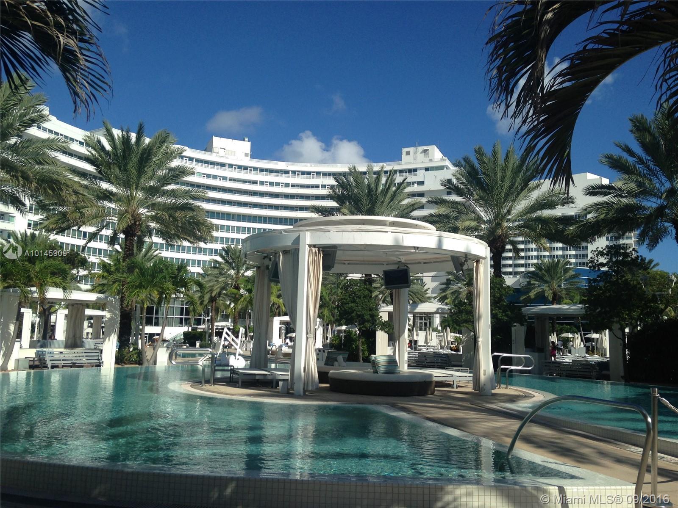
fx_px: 646
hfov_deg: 55.4
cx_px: 339
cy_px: 254
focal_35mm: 33
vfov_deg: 42.9
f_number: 2.4
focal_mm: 4.12
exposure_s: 1/2262
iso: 50
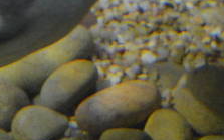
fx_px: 1873
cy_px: -184
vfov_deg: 4.2
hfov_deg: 6.8
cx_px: 129
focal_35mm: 307
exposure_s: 1/30
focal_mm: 28
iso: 2500
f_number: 4.5
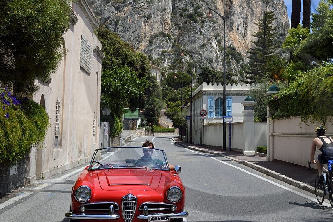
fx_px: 536
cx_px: 240
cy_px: 53
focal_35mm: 58
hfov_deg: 33.9
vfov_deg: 23.1
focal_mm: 31
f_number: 8
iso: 400
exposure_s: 1/1000
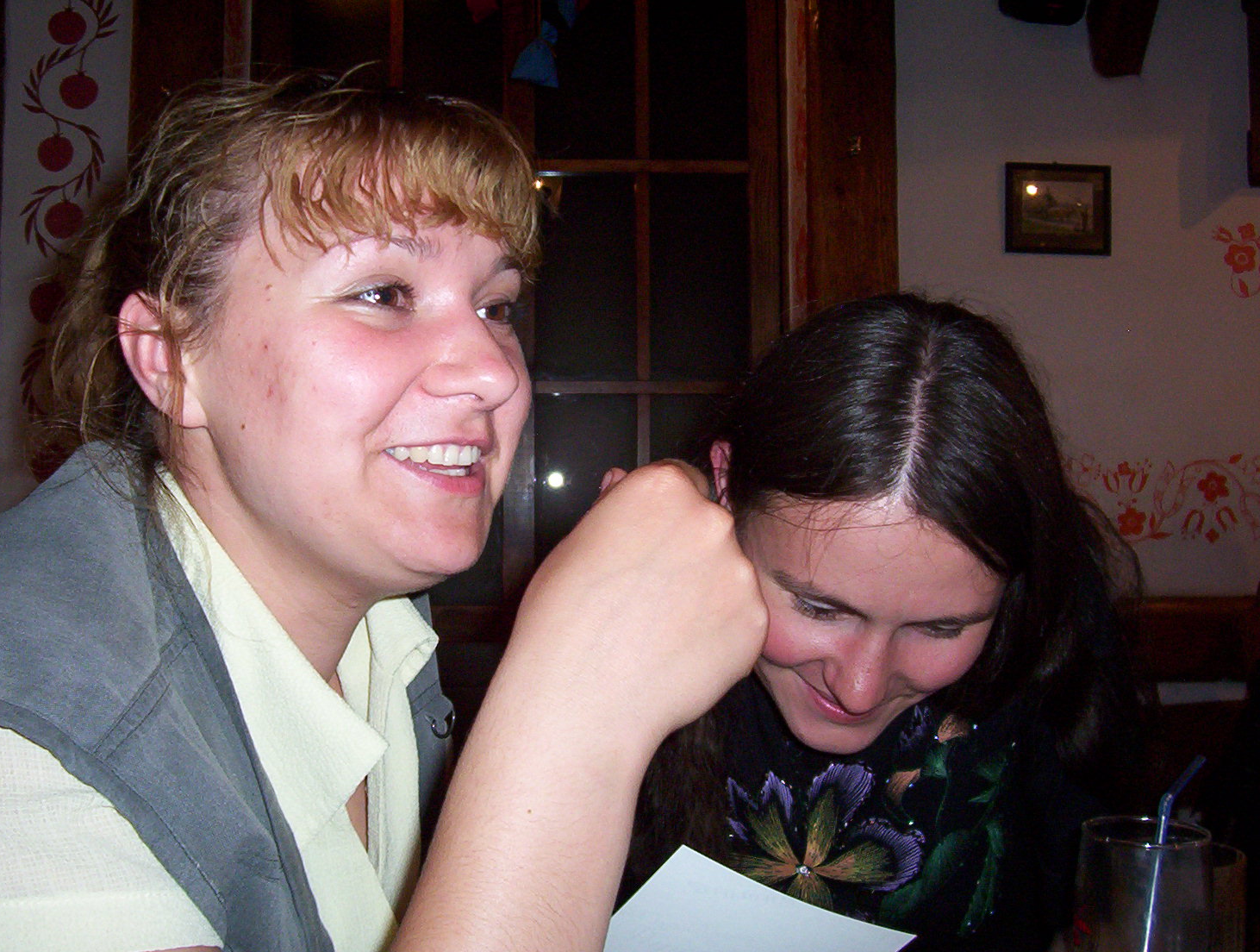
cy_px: 490
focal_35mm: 48
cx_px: 599
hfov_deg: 39.6
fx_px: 1751
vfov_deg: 30.4
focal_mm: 5.77
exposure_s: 1/60
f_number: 2.73
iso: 140
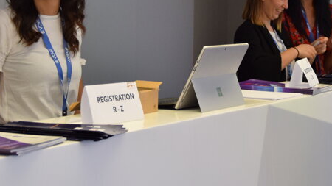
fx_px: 1056
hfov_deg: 17.9
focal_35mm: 120
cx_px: 139
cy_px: 31
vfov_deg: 10.1
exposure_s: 1/60
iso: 800
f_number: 4.5
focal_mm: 38
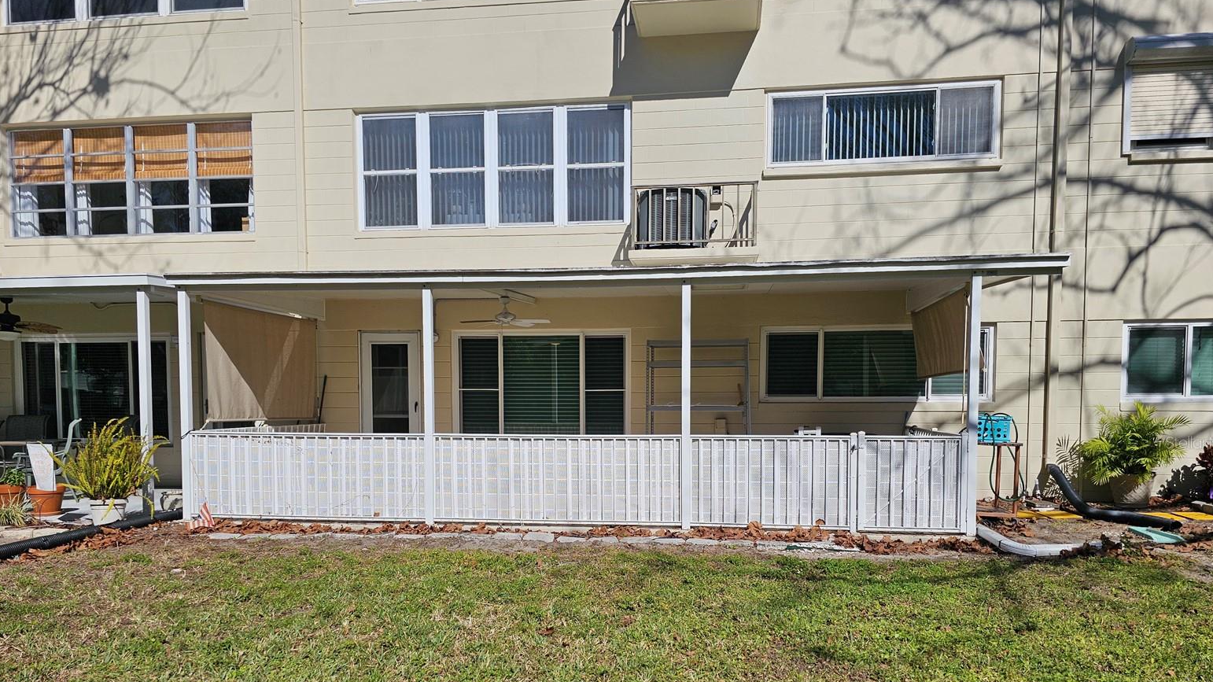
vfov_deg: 43.9
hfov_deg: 71.9
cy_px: 442
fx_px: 836
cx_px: 610
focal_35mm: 26
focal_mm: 6.3
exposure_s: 1/1978
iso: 10
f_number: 1.7
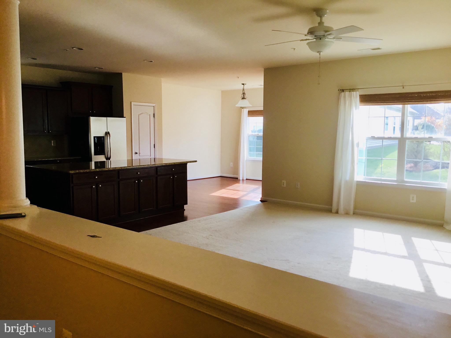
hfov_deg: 58.4
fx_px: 404
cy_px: 169
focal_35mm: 31
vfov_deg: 45.4
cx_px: 226
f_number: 2.4
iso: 32
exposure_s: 1/120
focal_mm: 3.3
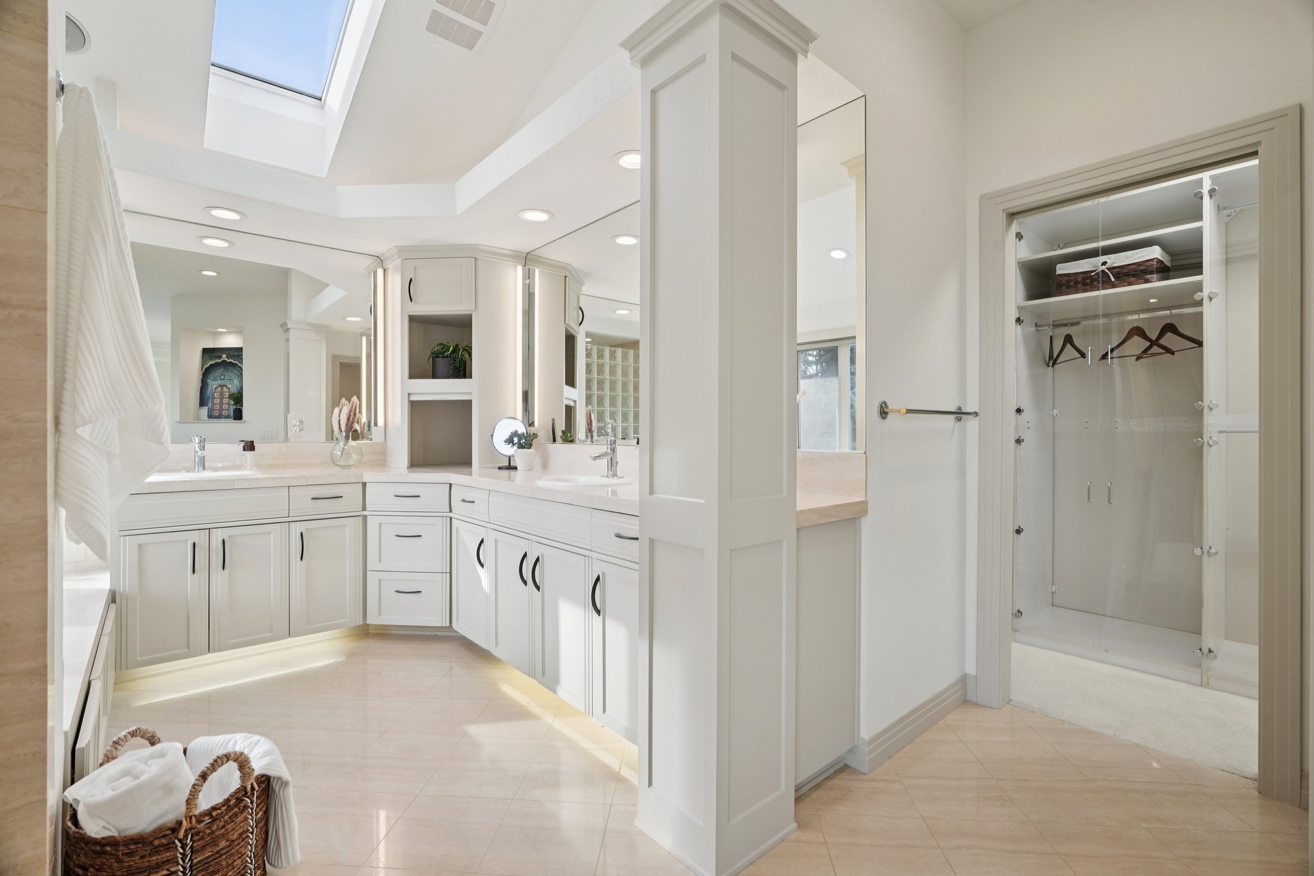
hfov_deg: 96.7
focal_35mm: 16
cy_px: 438
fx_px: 584
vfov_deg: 73.7
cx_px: 657
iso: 400
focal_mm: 16
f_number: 8
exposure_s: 1/40
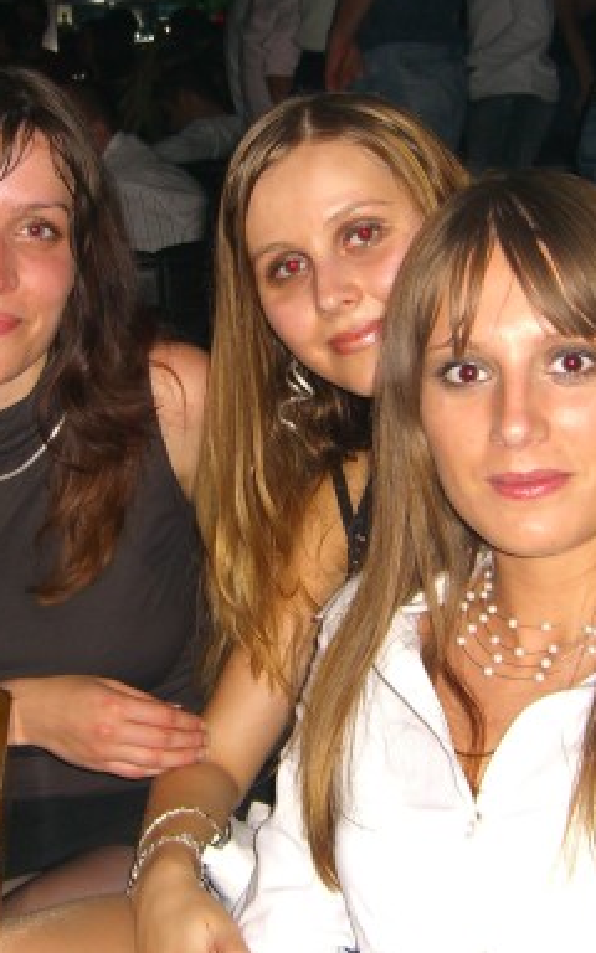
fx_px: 1637
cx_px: 253
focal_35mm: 63
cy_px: 449
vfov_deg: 32.5
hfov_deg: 20.6
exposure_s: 1/60
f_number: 2.8
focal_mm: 7.9
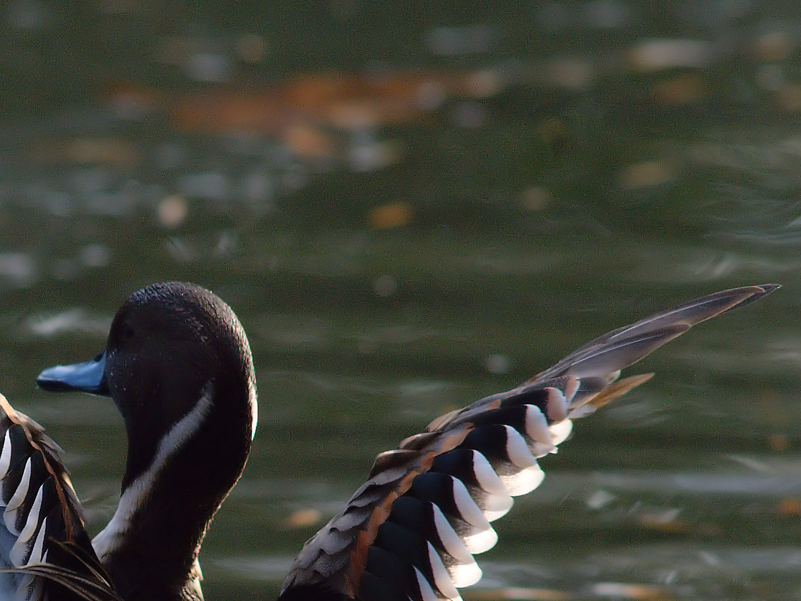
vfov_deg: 1.2
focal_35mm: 1262
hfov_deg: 1.6
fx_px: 29199
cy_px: 566
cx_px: 9
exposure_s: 1/400
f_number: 8
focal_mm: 400
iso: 800
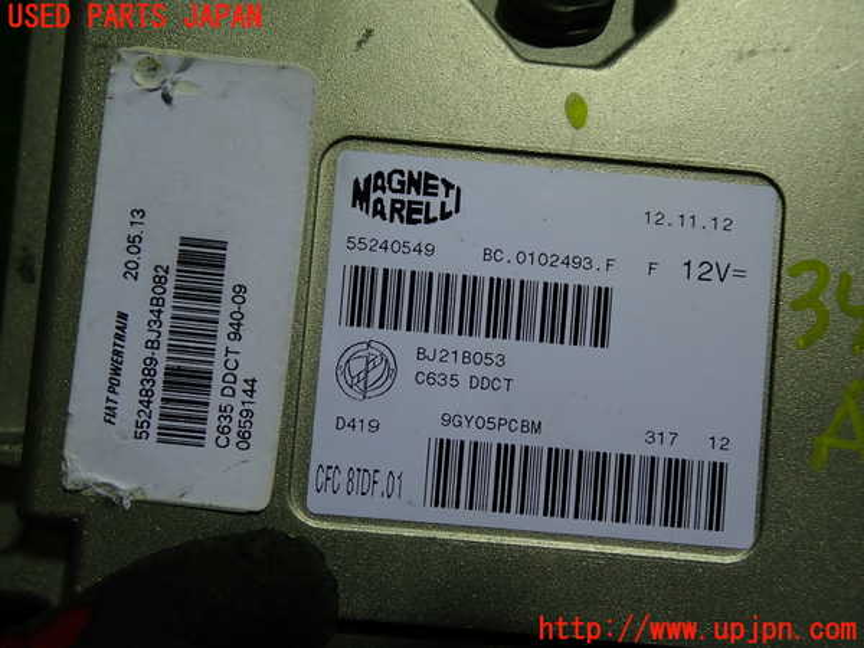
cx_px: 432
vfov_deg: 46.8
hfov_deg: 60.0
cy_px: 324
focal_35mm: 30
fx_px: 749
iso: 100
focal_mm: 5.4
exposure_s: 1/100
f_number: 2.3
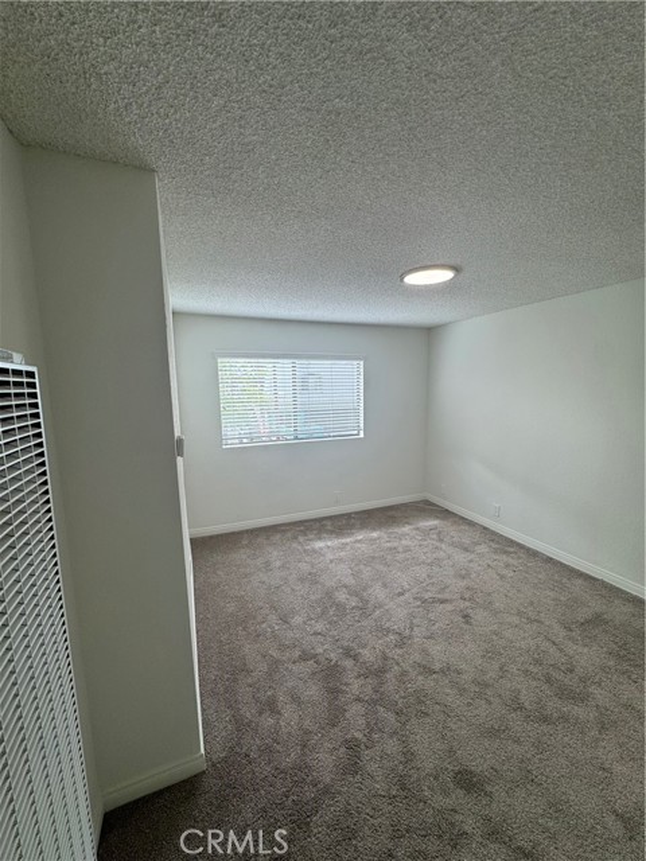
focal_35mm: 14
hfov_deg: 85.7
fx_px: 348
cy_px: 430
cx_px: 323
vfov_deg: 102.1
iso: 40
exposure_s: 1/120
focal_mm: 2.22
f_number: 2.2
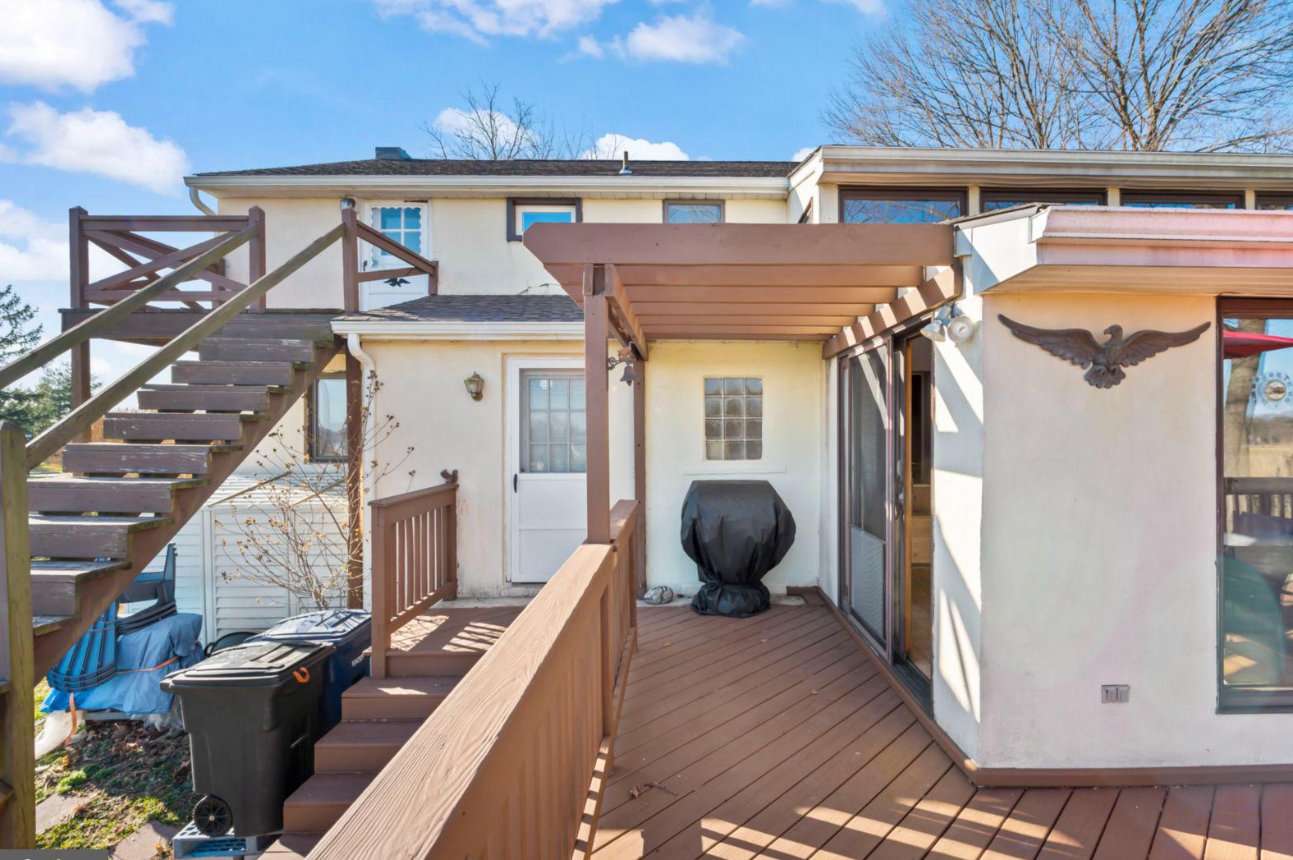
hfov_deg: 96.7
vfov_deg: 73.6
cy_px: 410
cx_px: 688
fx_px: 574
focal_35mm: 16
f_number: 5.6
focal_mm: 14
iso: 100
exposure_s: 1/125
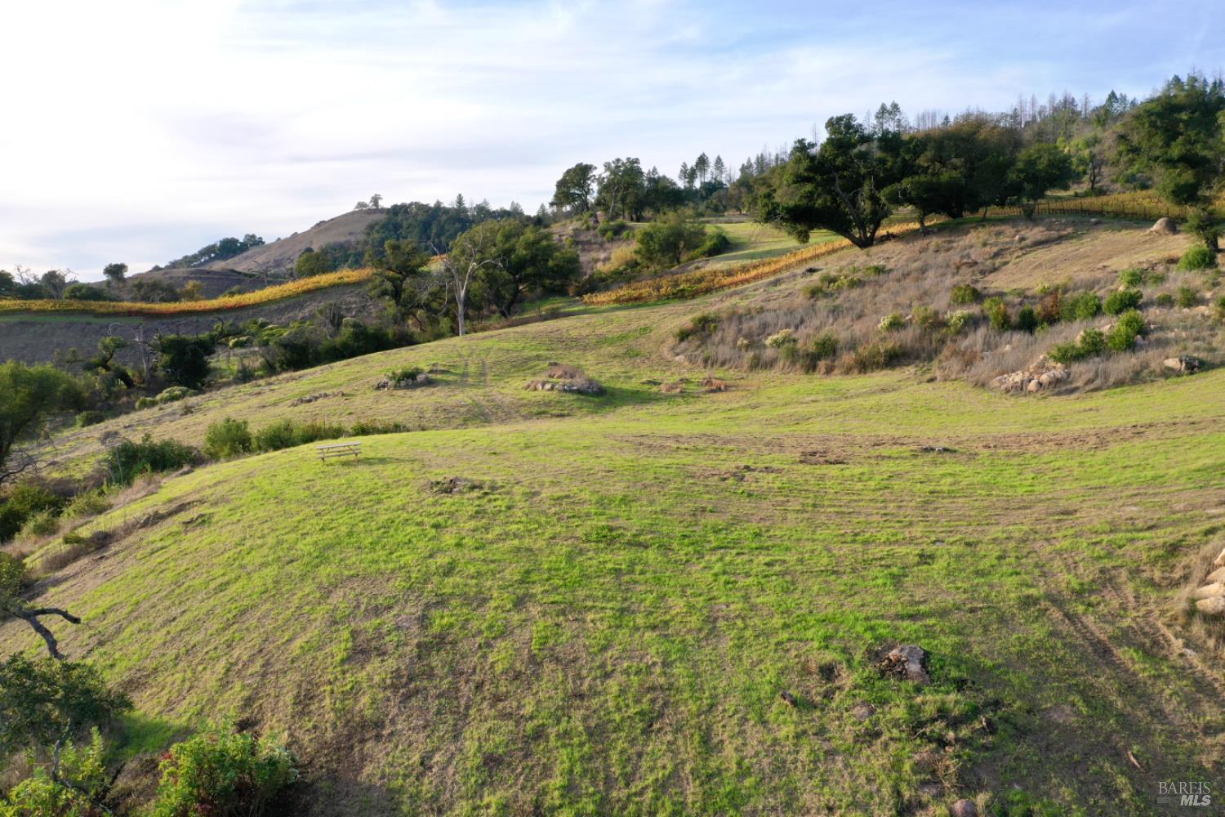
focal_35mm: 28
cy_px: 408
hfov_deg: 65.5
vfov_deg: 46.4
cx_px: 612
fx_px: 953
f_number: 6.3
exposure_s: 1/120
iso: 100
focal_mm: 10.26
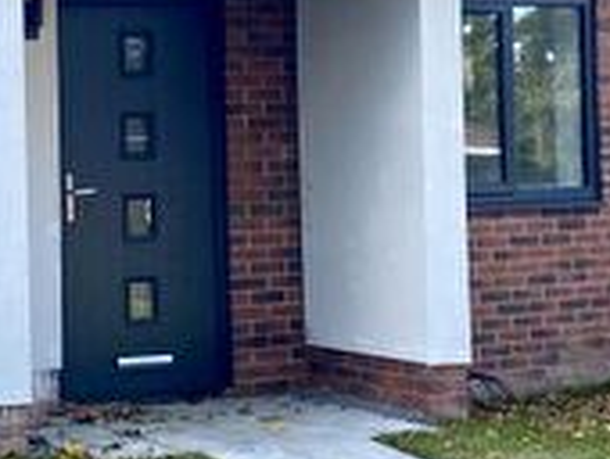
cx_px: 47
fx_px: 1888
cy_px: 99
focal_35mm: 107
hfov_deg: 18.0
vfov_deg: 13.8
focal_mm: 4.25
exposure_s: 1/576
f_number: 1.8
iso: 32
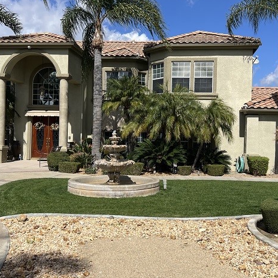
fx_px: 363
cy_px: 135
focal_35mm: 40
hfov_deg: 41.8
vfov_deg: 41.9
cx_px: 159
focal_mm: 5.7
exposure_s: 1/6993
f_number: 1.5
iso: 50
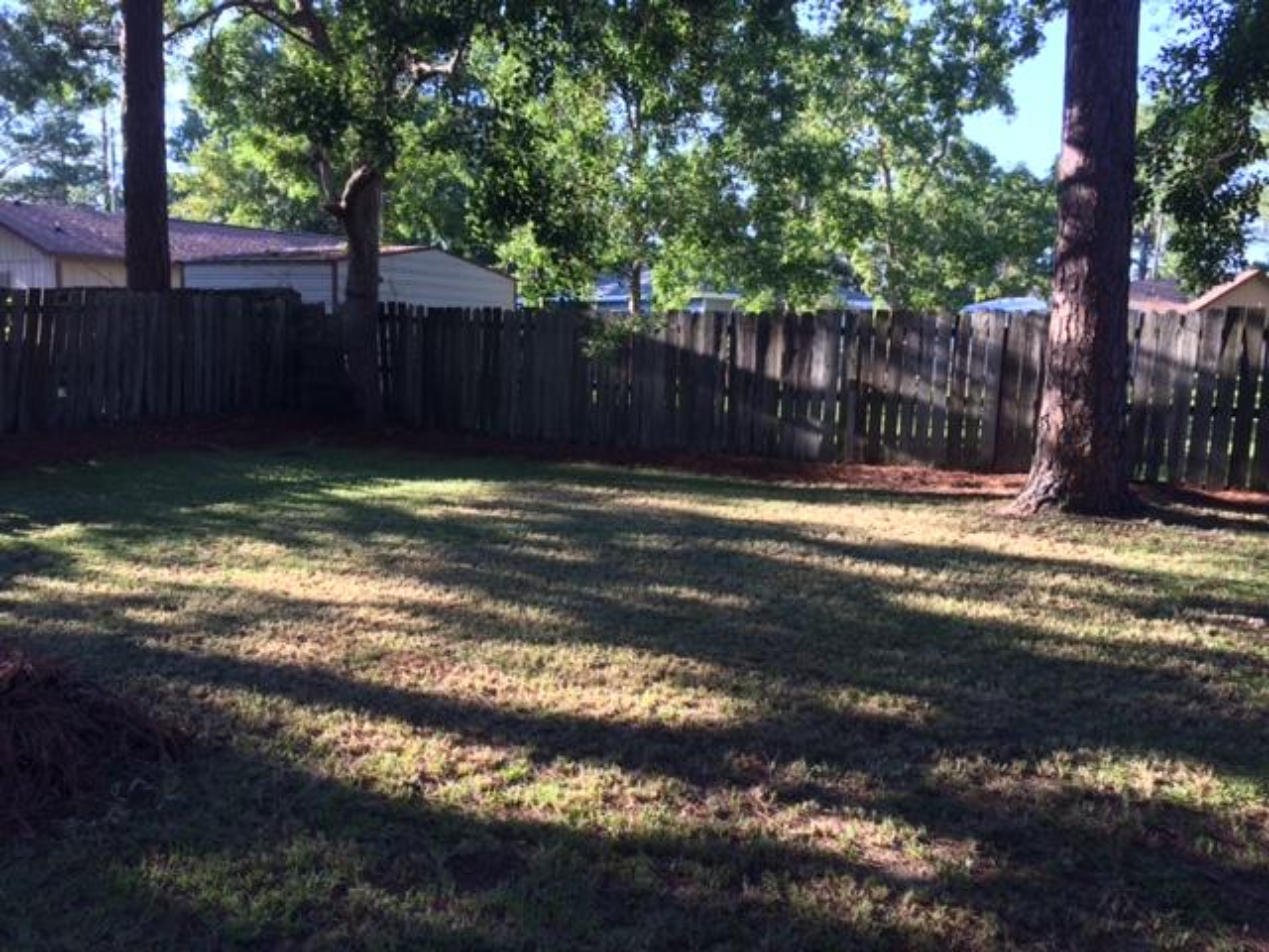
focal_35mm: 29
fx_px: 1063
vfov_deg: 48.2
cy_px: 476
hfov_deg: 61.7
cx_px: 634
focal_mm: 4.15
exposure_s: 1/163
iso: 32
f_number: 2.2
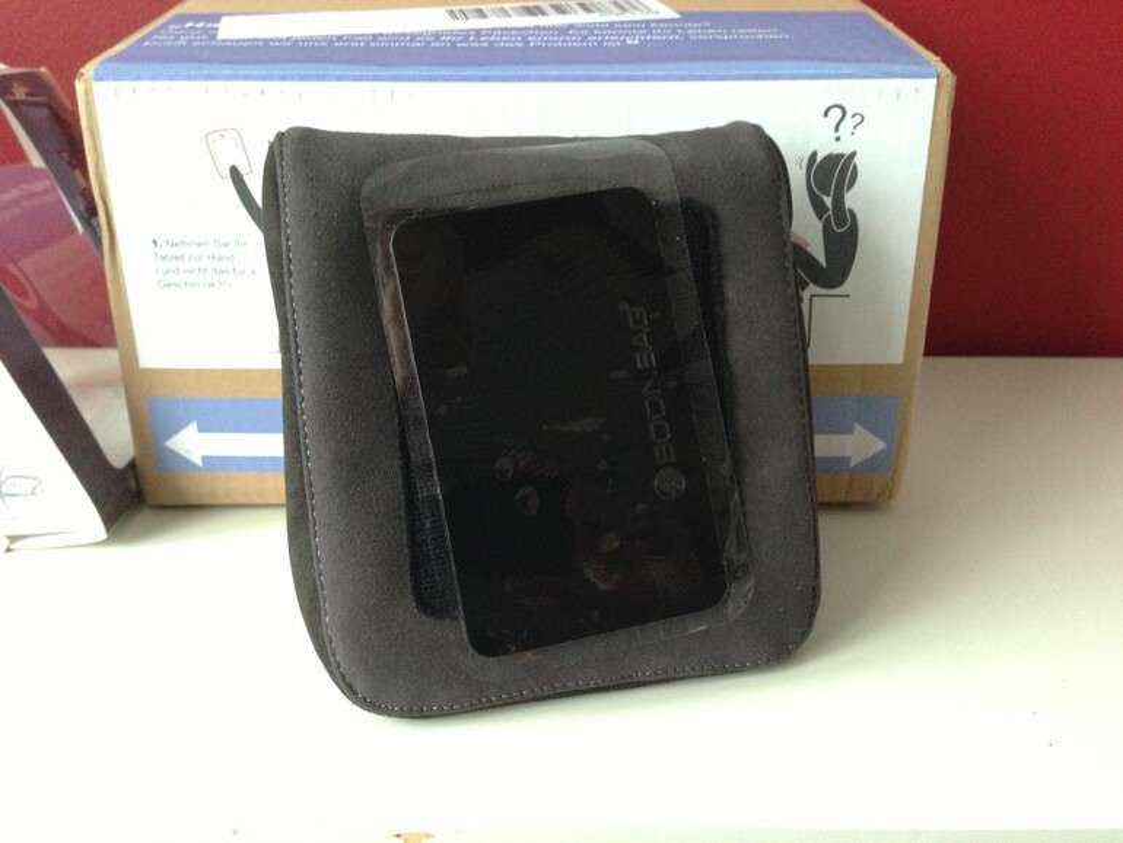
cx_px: 562
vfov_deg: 43.0
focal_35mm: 33
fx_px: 1071
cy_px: 422
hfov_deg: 55.3
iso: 400
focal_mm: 4.13
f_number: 2.4
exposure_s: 1/20
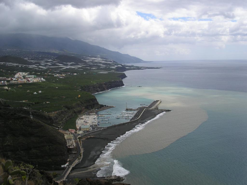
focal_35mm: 38
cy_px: 92
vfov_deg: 37.7
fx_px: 271
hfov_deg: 49.0
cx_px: 124
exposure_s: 1/750
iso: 100
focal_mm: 7.8
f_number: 5.6
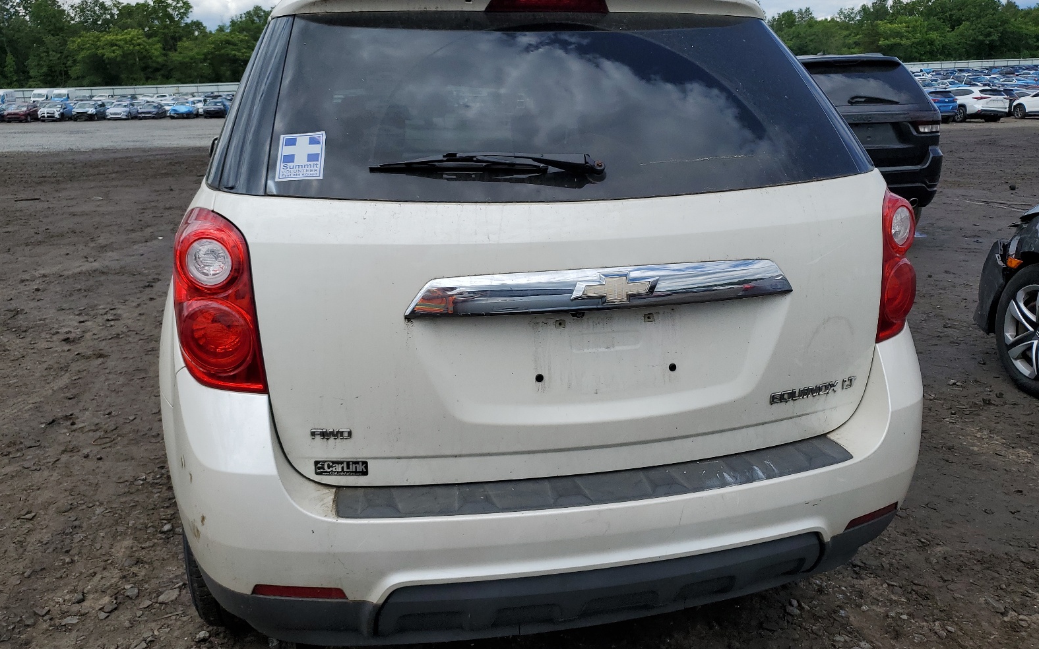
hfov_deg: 66.5
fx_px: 793
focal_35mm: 28
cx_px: 517
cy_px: 322
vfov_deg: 44.5
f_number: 1.5
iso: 50
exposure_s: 1/5000
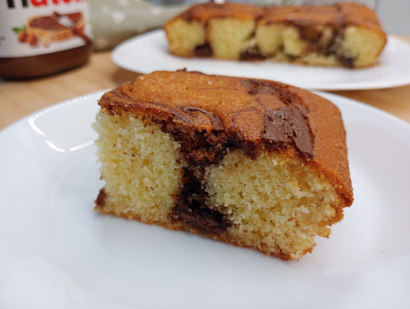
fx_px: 332
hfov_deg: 63.4
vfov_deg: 49.9
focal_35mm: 28
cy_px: 154
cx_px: 205
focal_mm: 4.27
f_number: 1.8
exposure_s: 1/33.3
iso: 370
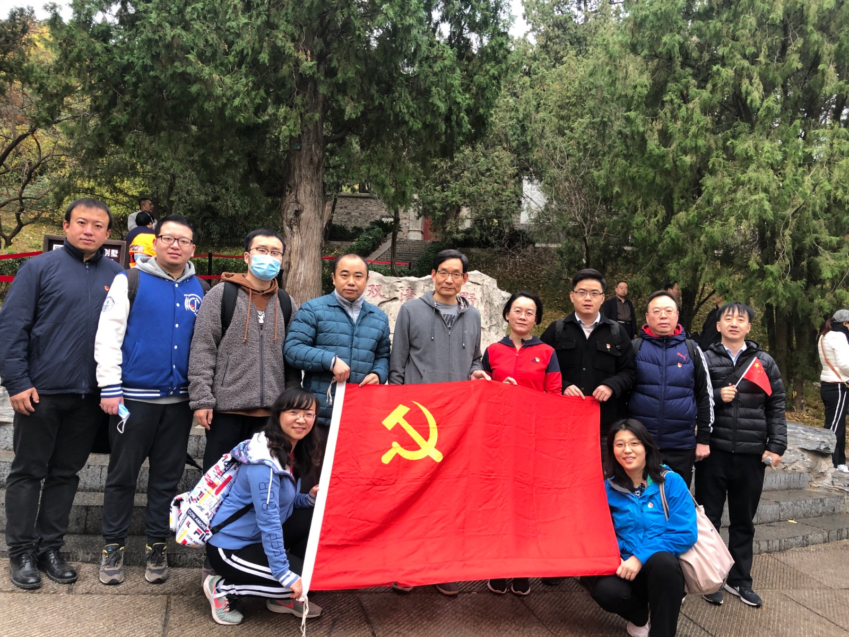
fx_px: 687
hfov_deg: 63.4
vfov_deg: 49.7
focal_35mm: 28
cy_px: 318
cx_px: 424
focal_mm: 4
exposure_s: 1/30
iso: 25
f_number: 1.8
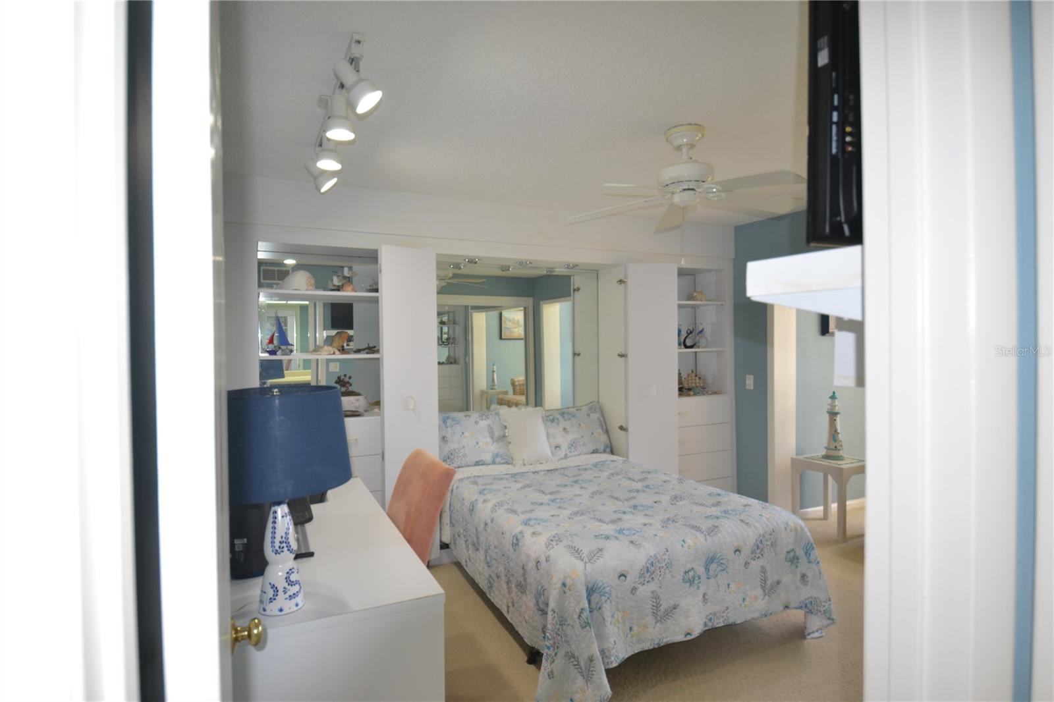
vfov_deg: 67.4
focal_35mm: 18
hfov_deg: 90.0
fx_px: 527
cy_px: 351
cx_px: 527
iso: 400
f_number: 4
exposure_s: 1/60
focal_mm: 12
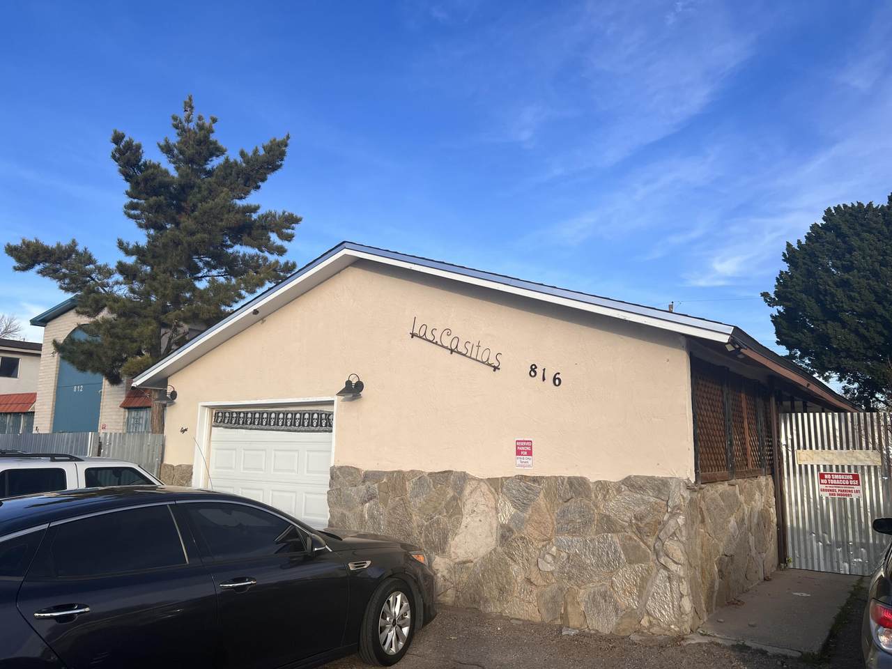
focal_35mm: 26
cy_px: 334
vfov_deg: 53.1
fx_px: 670
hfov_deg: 67.3
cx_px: 446
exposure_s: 1/1751
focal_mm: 5.7
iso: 50
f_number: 1.5
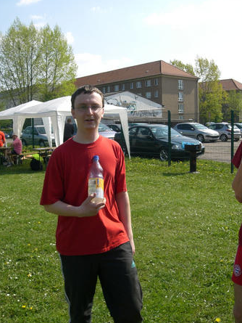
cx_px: 116
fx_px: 382
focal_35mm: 41
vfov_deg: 45.7
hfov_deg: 35.1
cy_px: 152
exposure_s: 1/500
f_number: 4.4
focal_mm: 6.3
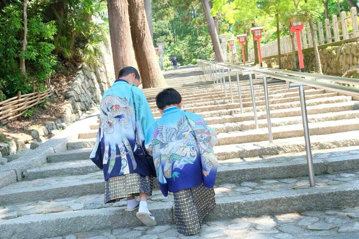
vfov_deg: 37.9
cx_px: 180
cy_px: 120
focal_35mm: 35
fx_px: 349
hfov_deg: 54.4
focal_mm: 23.5
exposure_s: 1/200
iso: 1600
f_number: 8
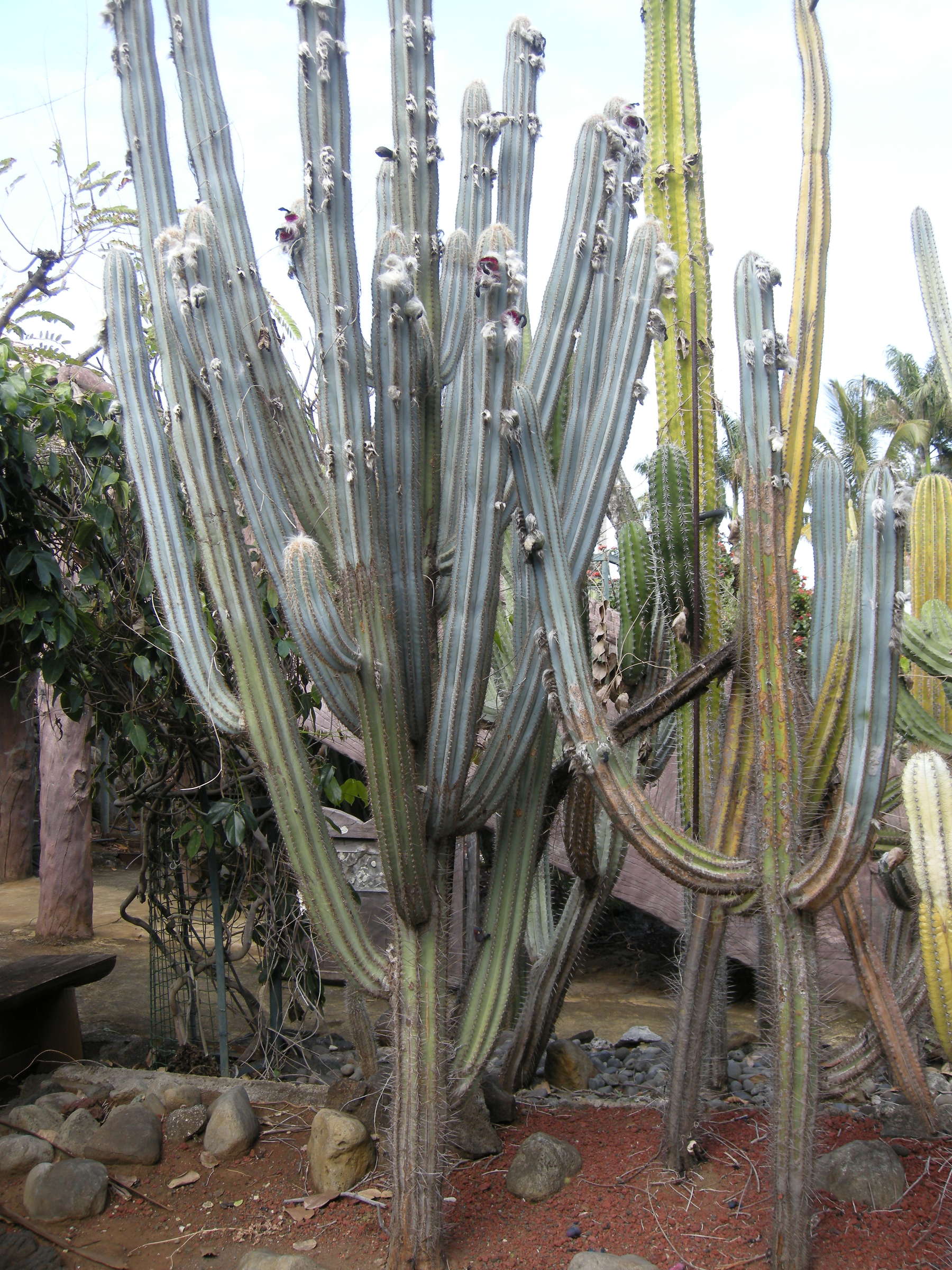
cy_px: 635
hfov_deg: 40.7
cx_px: 476
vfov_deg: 52.6
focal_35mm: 35
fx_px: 1283
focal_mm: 7.5
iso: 64
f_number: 3.4
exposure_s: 1/100
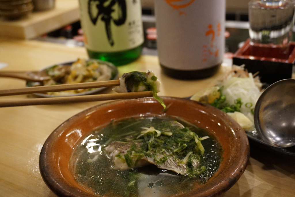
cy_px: 98
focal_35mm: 44
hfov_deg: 45.0
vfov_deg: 30.9
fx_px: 356
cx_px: 148
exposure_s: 1/60
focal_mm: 29
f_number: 4.5
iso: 2500
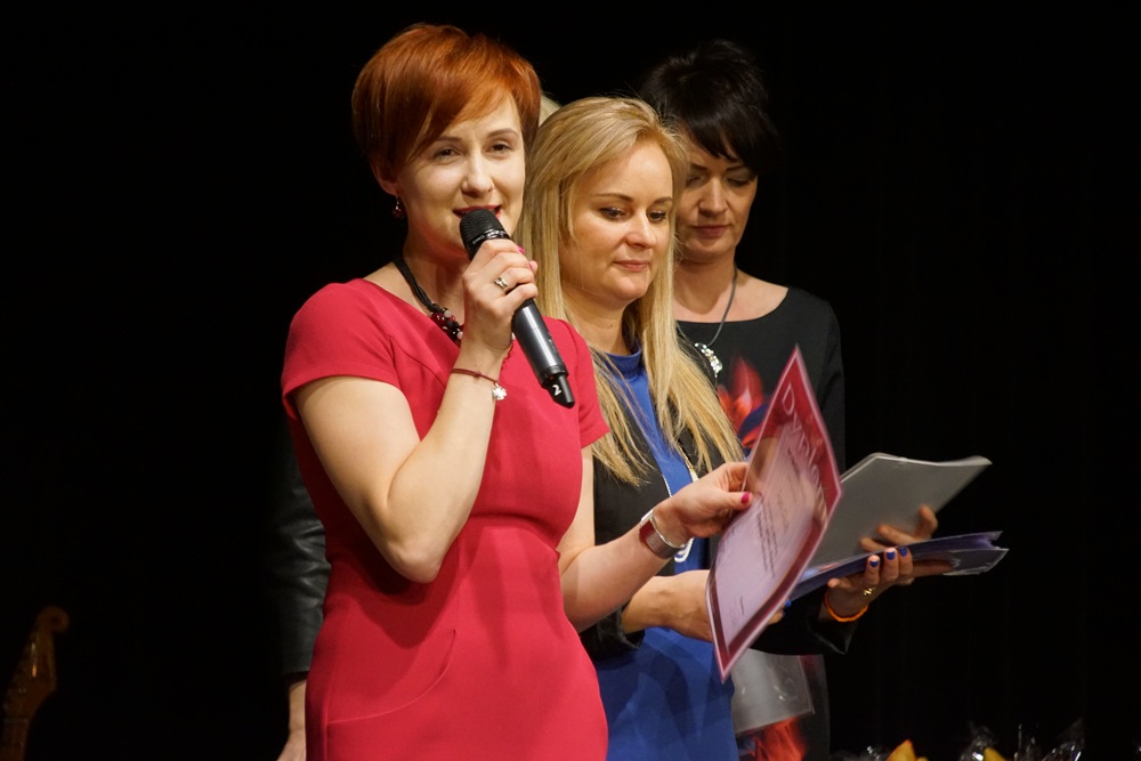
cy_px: 380
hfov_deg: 9.8
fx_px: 6656
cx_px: 570
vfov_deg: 6.5
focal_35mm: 210
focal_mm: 140
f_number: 5.6
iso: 3200
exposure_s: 1/125
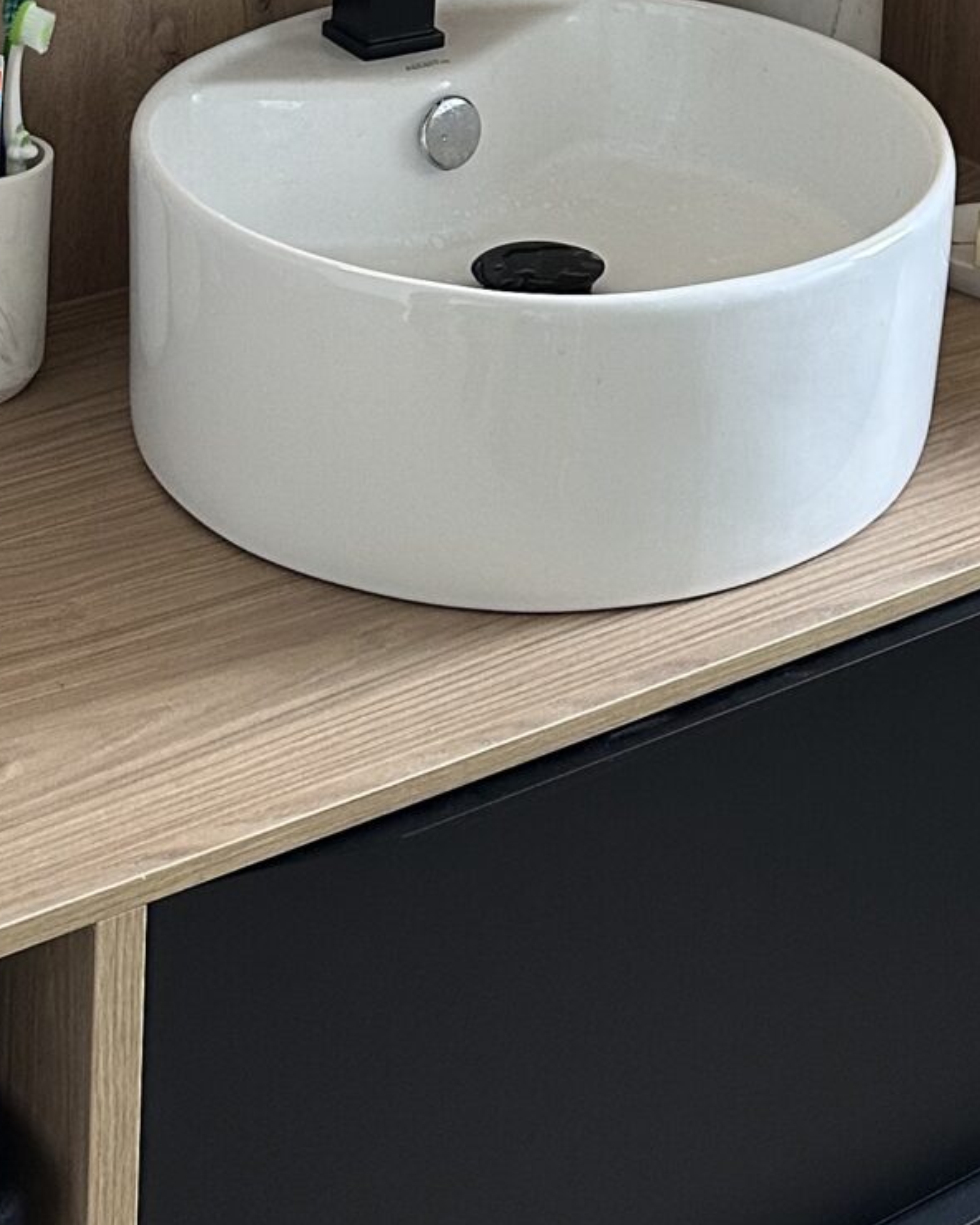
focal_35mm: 81
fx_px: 2937
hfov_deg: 18.8
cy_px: -508
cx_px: 770
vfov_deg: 20.7
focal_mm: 6.86
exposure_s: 1/100
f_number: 1.78
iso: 200
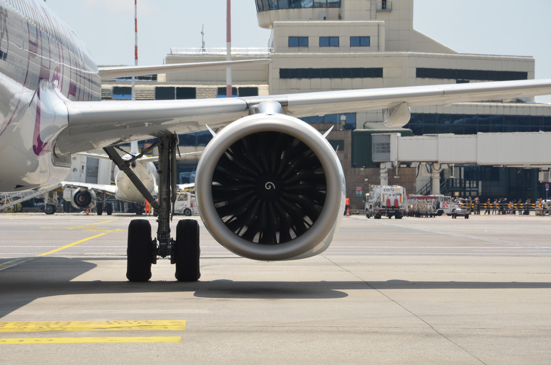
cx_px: 276
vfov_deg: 8.7
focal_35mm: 158
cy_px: 182
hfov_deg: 13.1
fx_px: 2406
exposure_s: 1/640
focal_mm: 105
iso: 400
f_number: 13
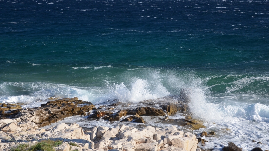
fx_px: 449
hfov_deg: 33.3
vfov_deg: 19.1
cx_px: 134
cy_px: 79
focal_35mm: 63
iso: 450
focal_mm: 40
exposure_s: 1/1000
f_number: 4.5
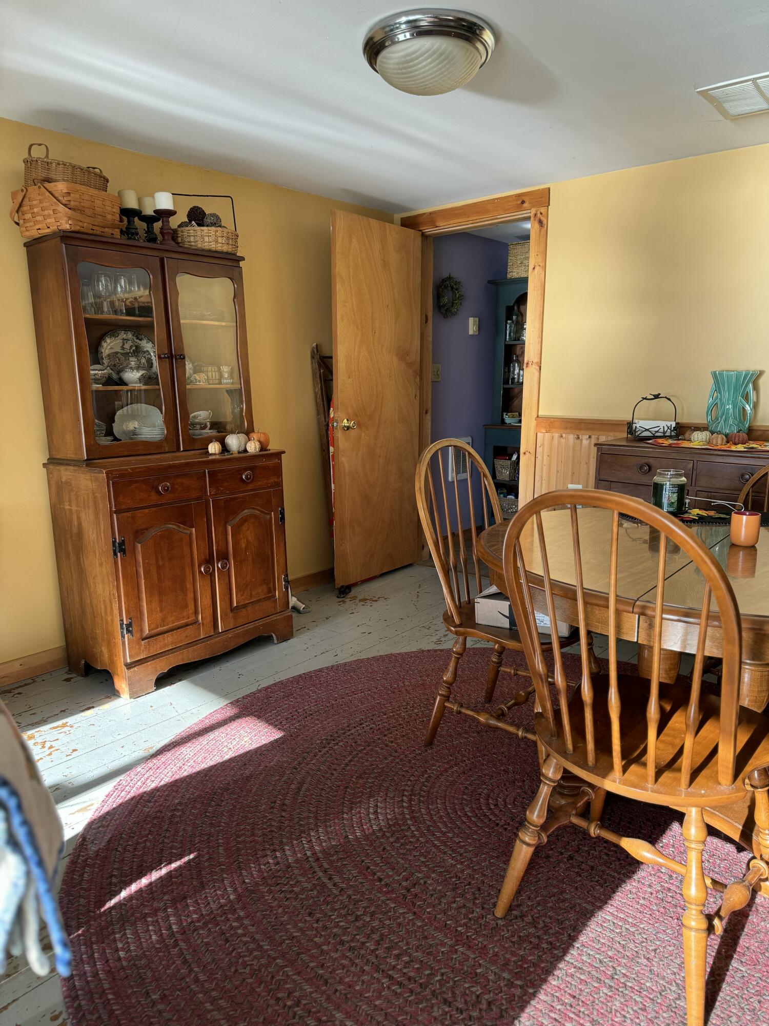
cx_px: 384
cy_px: 513
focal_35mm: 24
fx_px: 711
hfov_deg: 56.8
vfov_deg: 71.6
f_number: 1.78
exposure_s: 1/121
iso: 125
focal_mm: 6.76
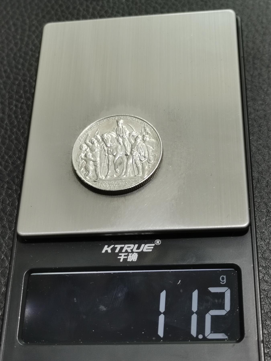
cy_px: 180
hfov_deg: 23.7
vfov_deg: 31.2
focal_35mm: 62
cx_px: 136
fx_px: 647
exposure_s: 1/100
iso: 80
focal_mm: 5.58
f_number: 1.8
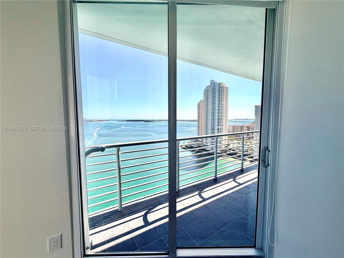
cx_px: 172
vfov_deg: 85.7
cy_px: 129
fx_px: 139
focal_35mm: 14
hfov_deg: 102.1
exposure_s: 1/770
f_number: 2.2
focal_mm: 2.22
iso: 25
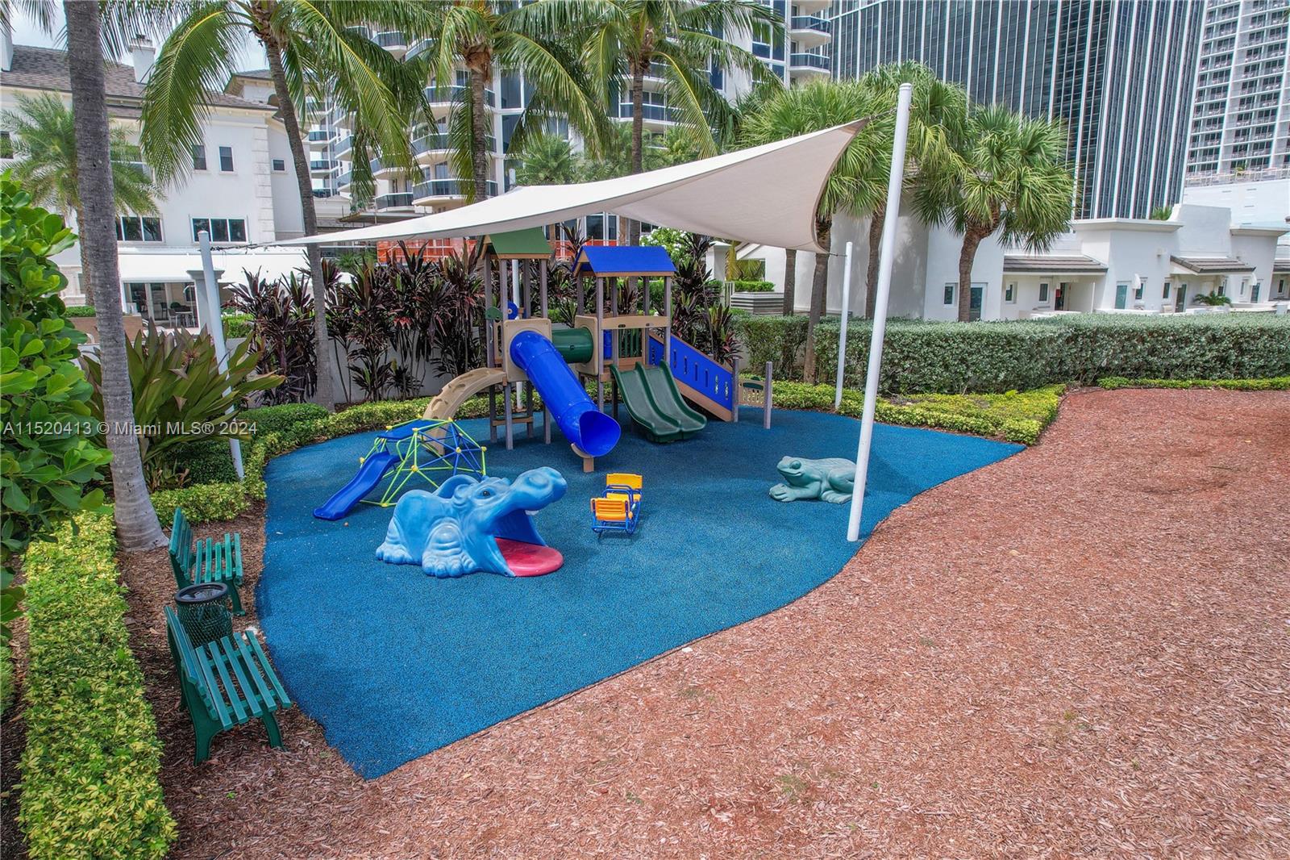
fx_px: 788
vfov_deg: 57.2
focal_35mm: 22
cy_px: 430
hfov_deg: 78.6
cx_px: 645
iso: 100
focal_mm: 8.38
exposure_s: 1/1000
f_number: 2.8
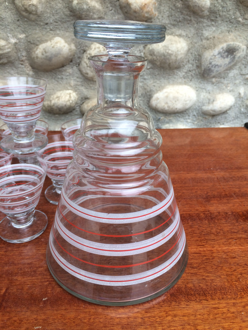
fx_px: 277
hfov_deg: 48.2
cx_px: 124
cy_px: 165
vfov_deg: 61.7
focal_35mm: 29
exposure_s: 1/115
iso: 32
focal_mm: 4.15
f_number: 2.2
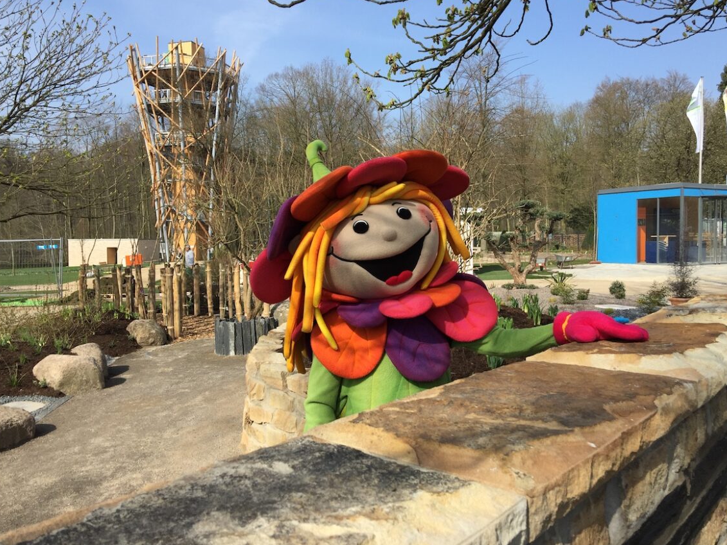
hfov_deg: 60.0
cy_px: 266
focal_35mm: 30
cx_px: 367
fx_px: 630
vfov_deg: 46.8
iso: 32
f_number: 2.2
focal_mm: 4.15
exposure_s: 1/1364
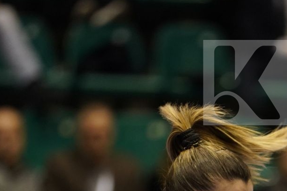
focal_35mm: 589
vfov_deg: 2.3
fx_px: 4694
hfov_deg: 3.5
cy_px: 249
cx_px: 247
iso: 1600
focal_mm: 200
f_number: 2.8
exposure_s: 1/500
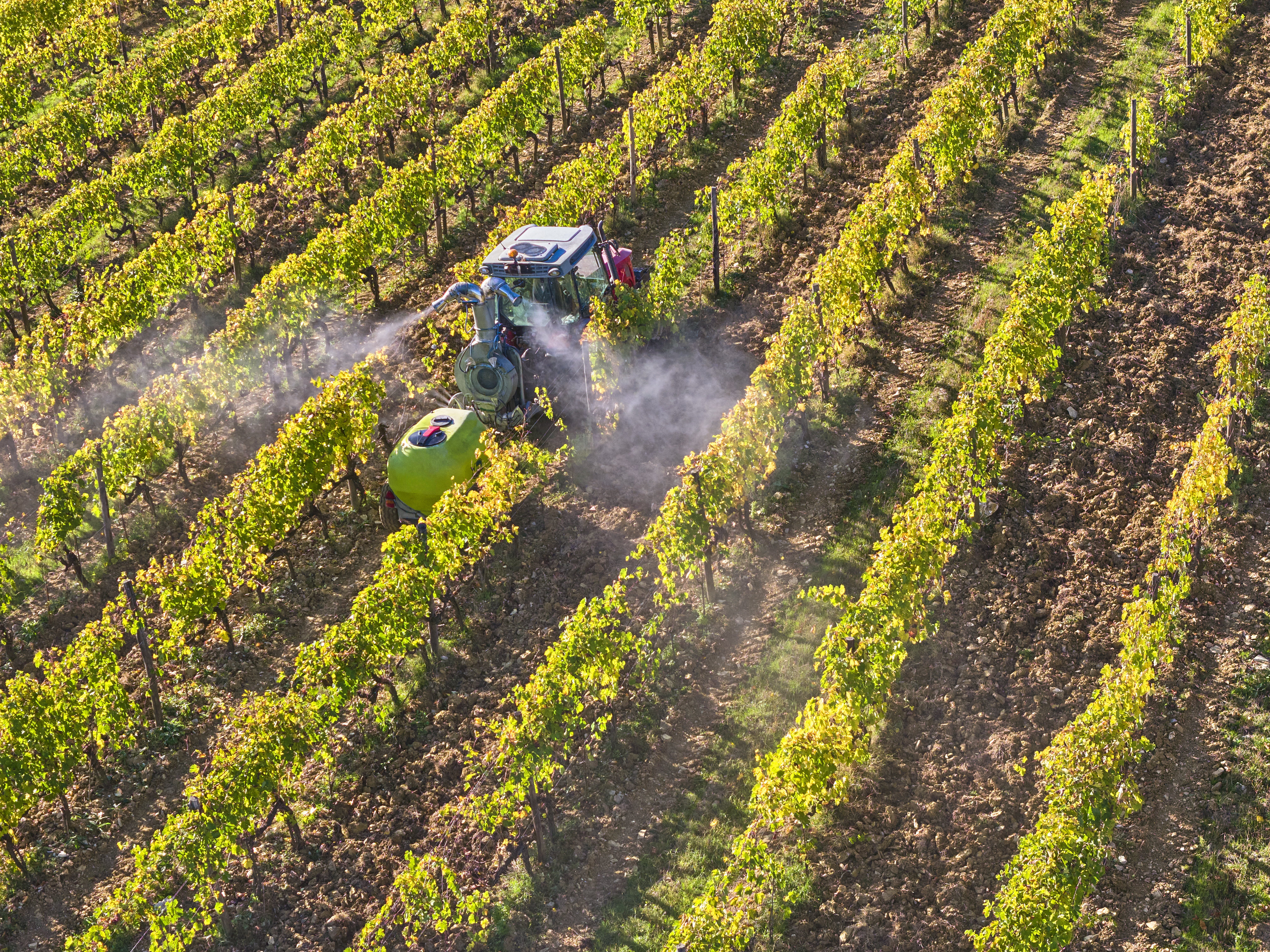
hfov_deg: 27.8
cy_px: 476
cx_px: 635
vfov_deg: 21.0
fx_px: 2568
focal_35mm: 70
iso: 400
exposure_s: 1/200
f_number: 2.8
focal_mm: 19.35
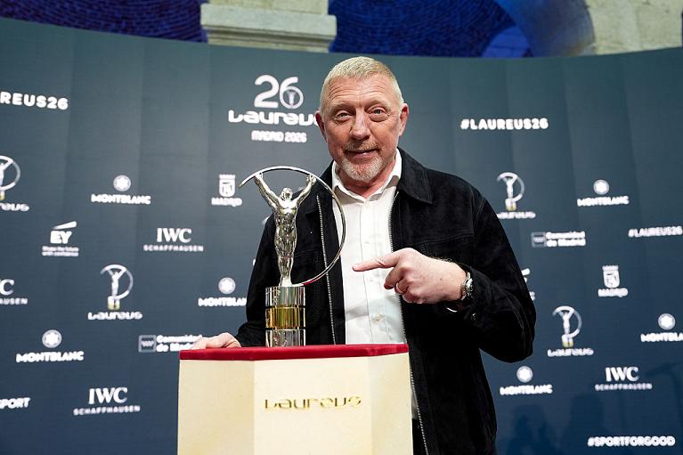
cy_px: 228
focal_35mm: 28
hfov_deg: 65.5
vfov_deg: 46.4
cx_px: 342
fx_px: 531
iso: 1000
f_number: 3.2
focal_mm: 28
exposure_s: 1/500
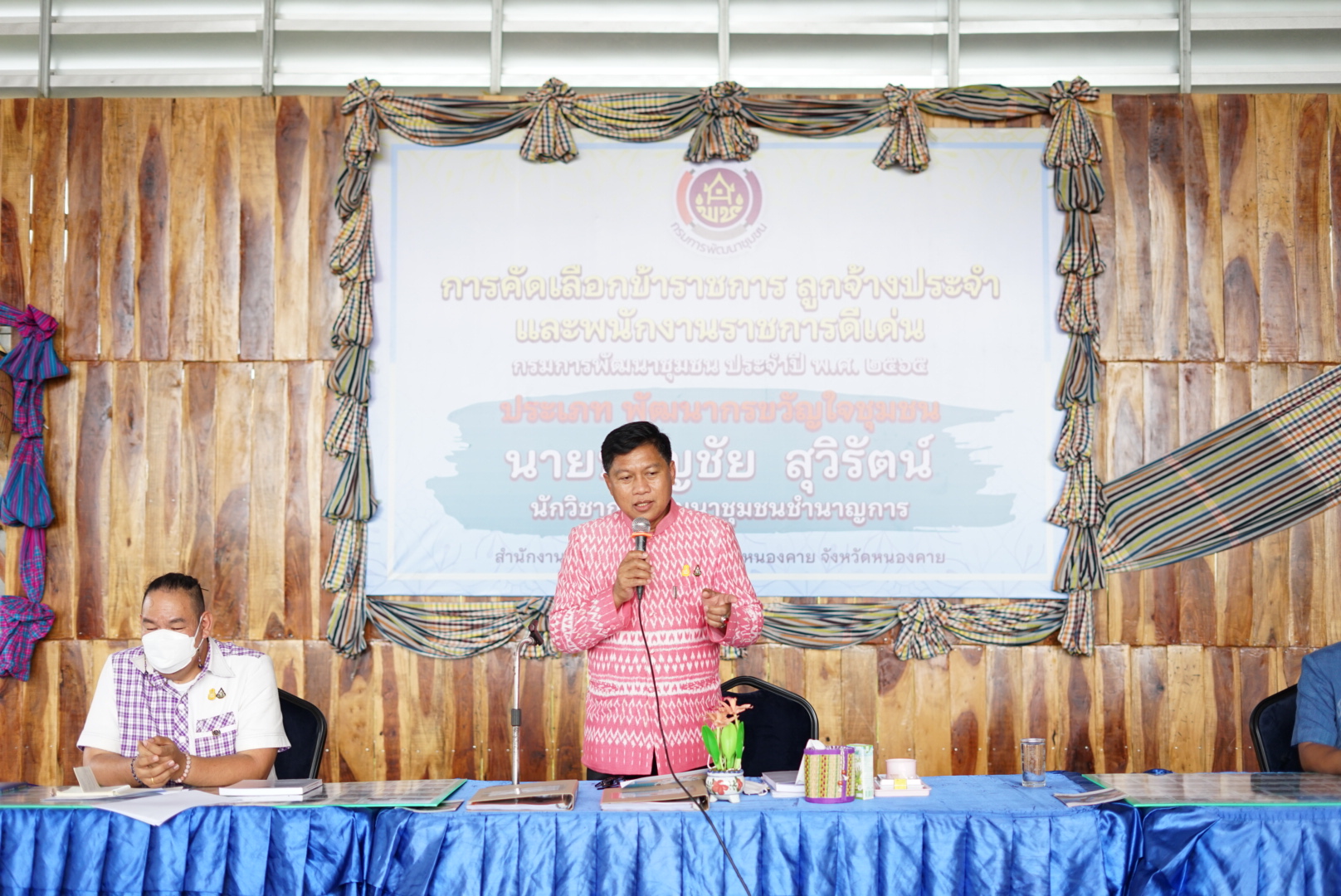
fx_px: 1864
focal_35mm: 50
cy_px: 448
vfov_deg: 27.0
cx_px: 670
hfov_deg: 39.6
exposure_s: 1/640
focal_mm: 50
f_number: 2.2
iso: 400
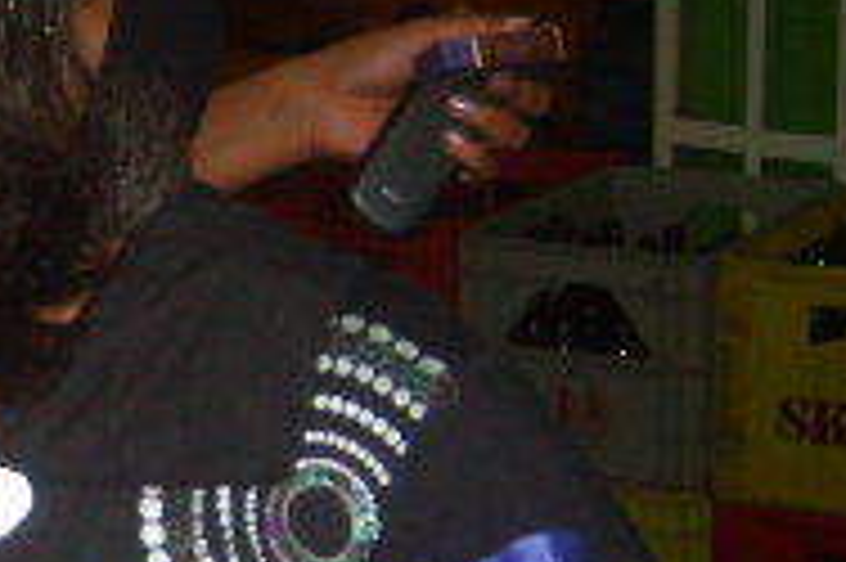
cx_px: -256
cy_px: 337
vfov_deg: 11.0
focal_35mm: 124
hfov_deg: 15.7
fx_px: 2911
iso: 100
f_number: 2.8
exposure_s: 1/45
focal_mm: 5.8
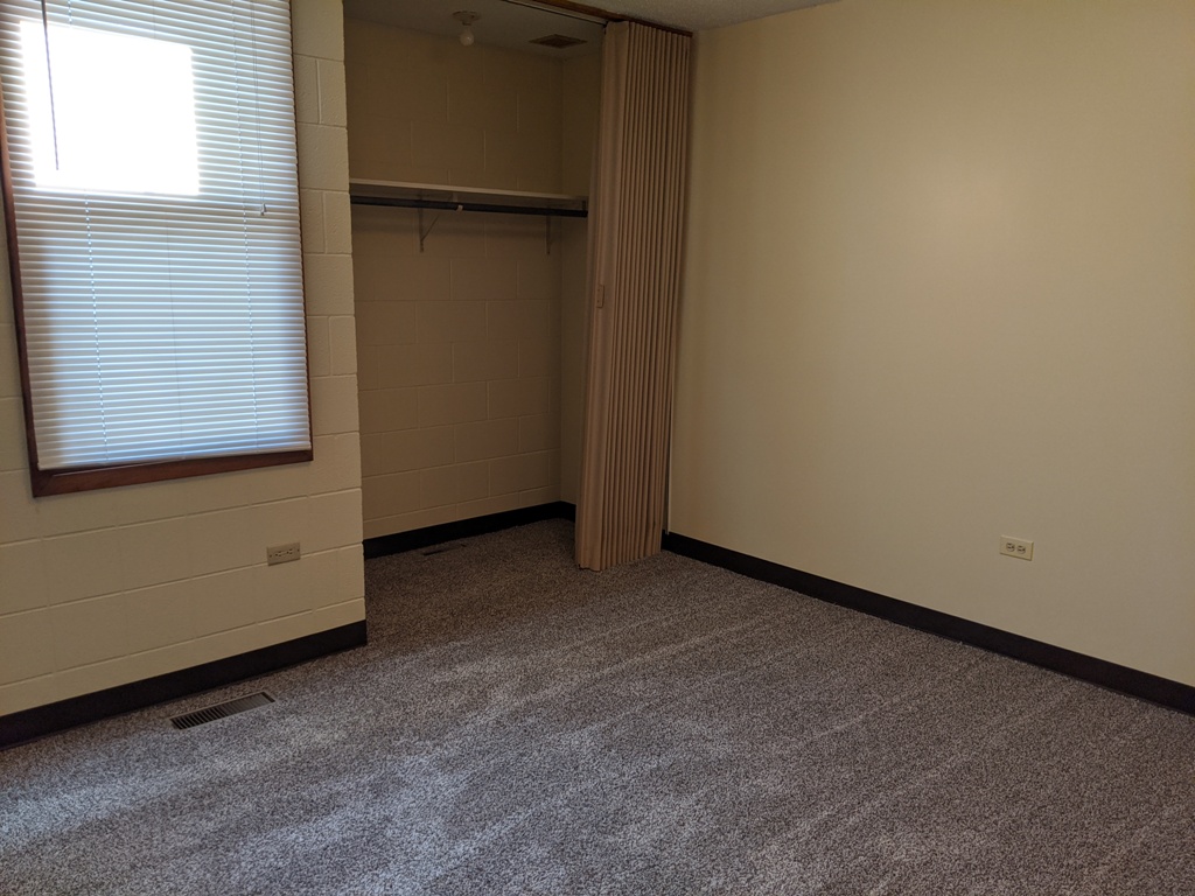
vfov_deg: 51.4
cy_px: 448
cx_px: 598
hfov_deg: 65.3
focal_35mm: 27
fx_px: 932
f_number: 1.8
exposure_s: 1/120
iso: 70
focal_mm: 4.44
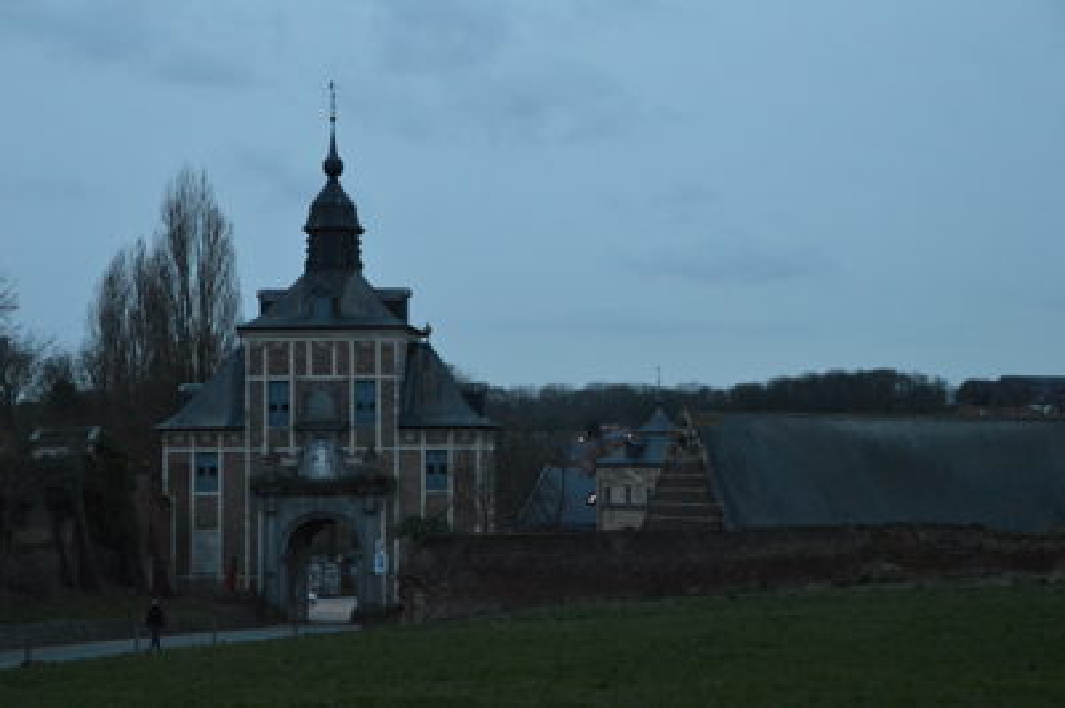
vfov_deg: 18.2
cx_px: 532
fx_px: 2217
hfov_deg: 27.0
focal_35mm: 75
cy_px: 354
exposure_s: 1/40
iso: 3200
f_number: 4.8
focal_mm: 50
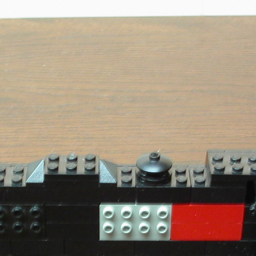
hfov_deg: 16.0
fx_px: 912
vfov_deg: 15.7
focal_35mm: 109
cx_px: 132
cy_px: 245
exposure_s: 1/30
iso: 100
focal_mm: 7.8
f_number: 2.8
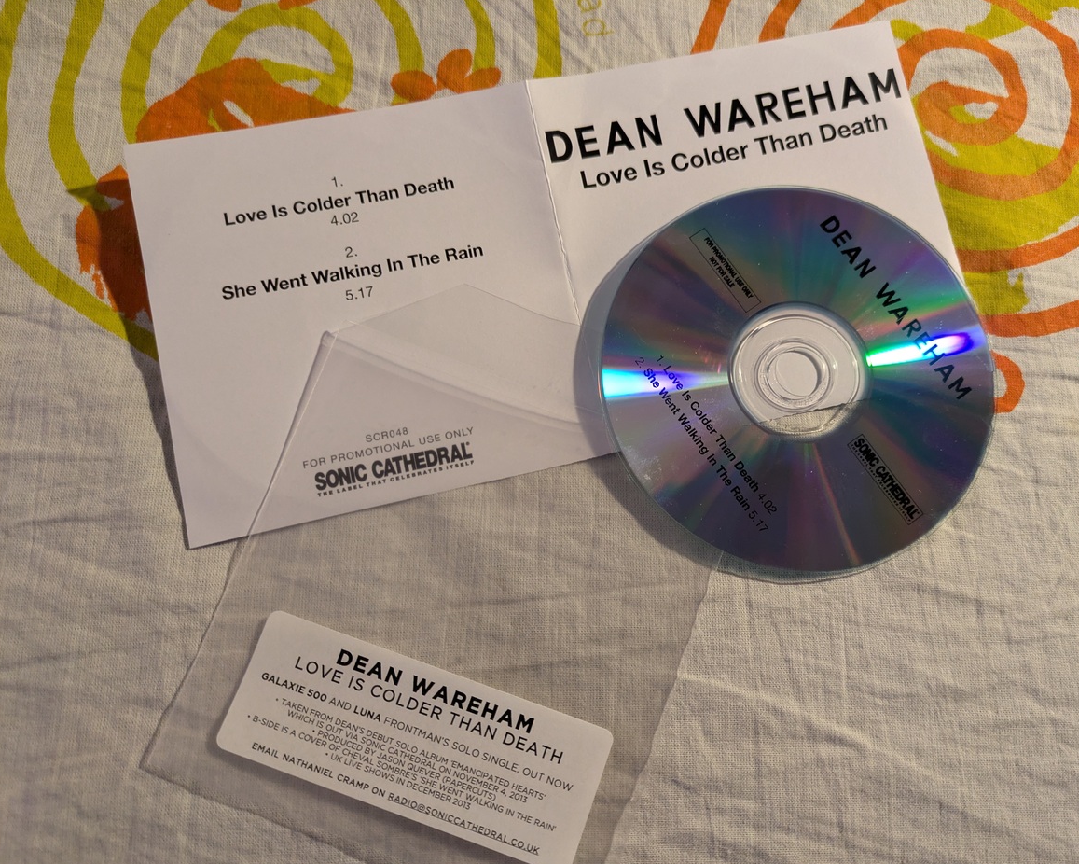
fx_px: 862
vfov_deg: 53.2
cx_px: 594
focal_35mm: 27
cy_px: 445
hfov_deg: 63.9
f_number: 1.89
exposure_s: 1/33.3
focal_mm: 5.43
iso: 289
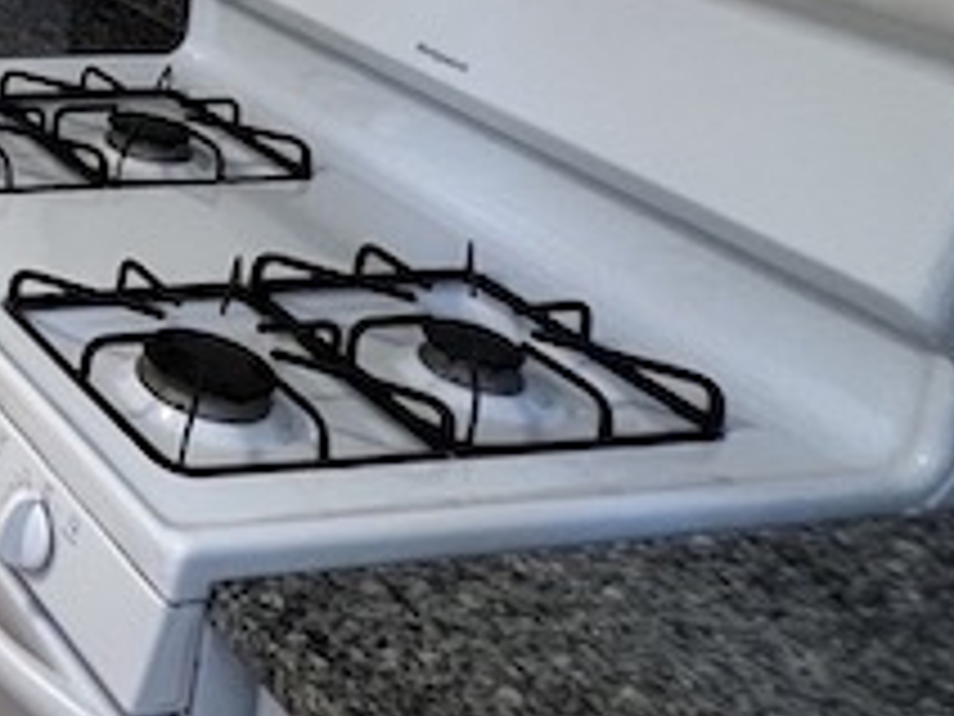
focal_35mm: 49
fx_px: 1350
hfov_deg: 25.7
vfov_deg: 24.5
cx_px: -562
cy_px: -293
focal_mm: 1.57
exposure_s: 1/60
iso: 160
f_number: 1.8
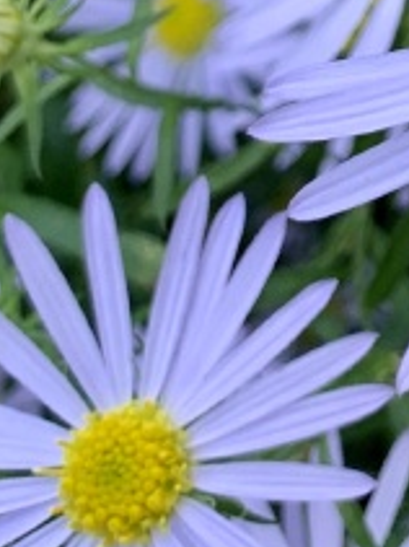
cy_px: -518
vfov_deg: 12.0
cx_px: 896
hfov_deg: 9.2
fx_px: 2334
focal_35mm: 148
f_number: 1.8
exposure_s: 1/130
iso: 25
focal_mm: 4.25
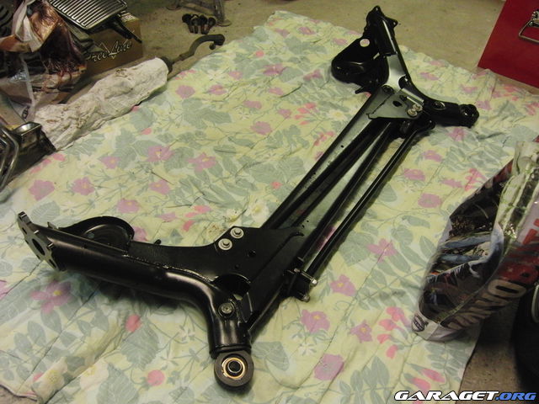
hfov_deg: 60.0
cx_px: 270
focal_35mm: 30
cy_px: 202
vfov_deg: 46.8
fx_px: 467
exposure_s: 1/60
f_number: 3.5
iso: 640
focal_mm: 5.2
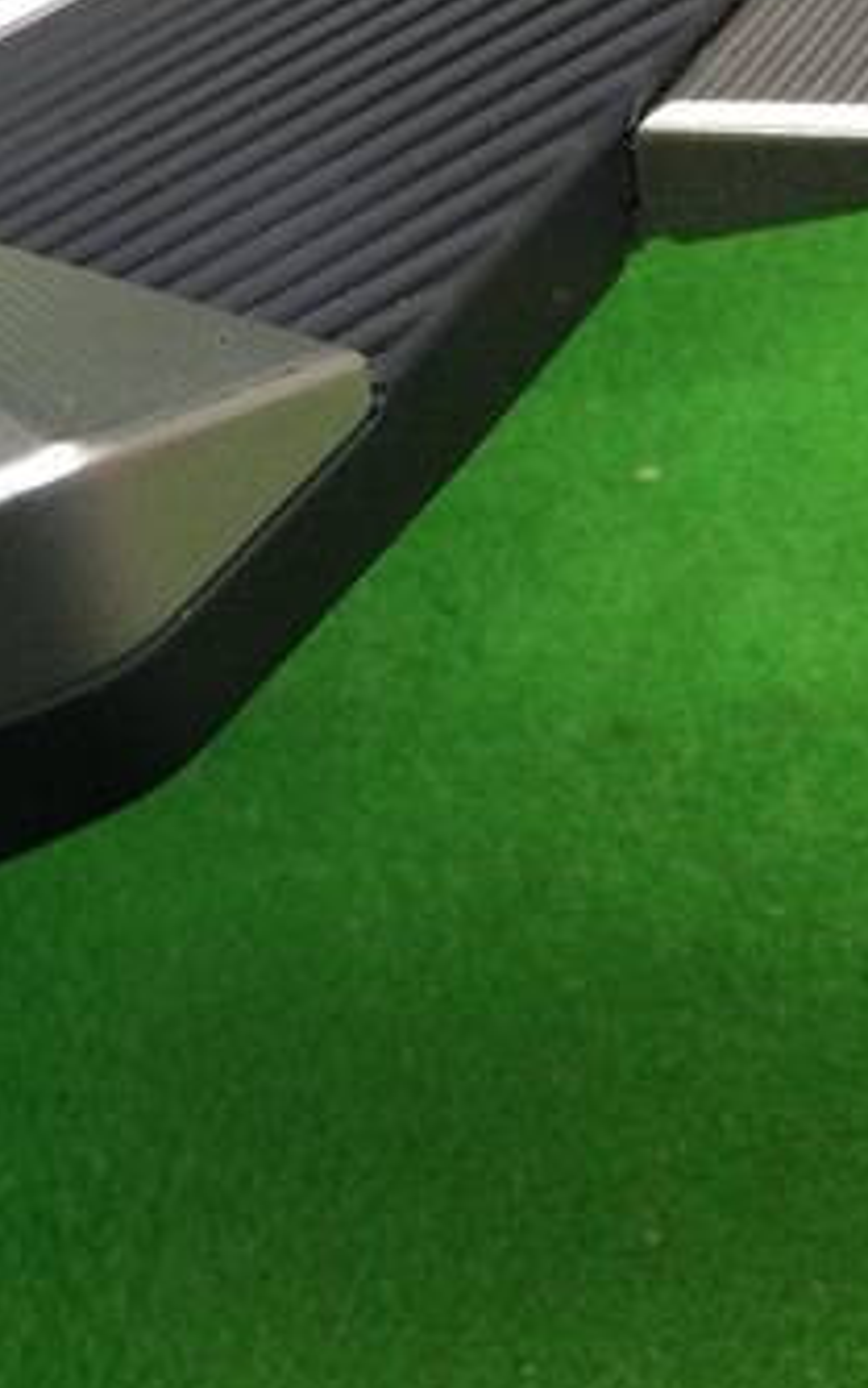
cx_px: -278
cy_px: 682
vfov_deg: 32.5
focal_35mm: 63
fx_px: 2382
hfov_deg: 19.0
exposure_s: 1/30
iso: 160
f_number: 2.4
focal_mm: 3.3
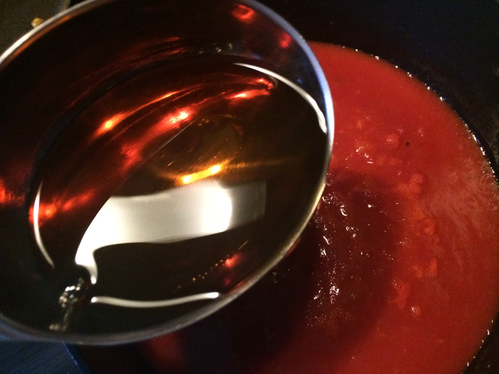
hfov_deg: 61.7
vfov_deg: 48.2
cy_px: 187
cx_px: 250
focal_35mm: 29
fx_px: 418
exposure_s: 1/17
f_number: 2.2
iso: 400
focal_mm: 4.15
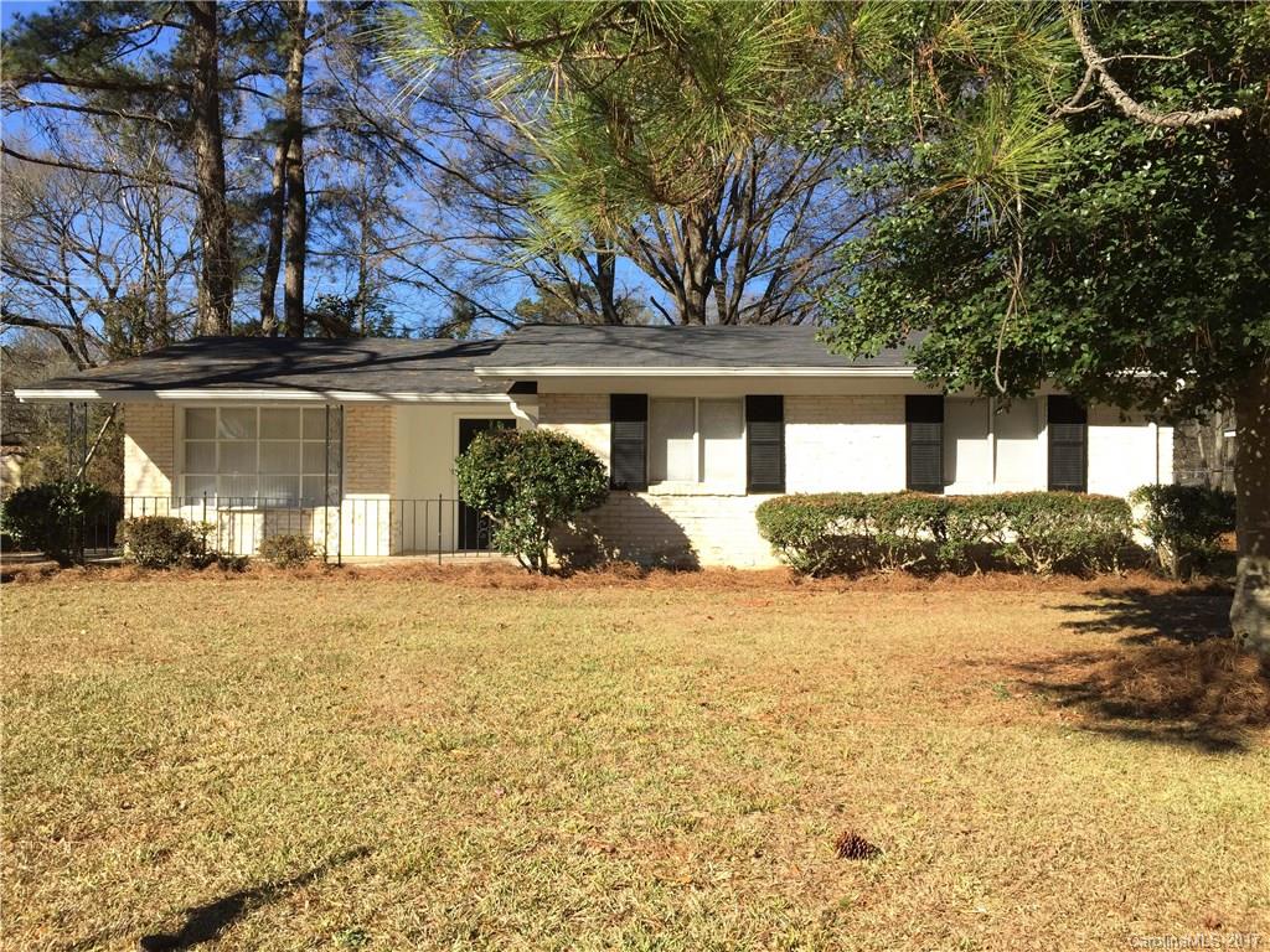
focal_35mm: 29
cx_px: 635
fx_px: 1064
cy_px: 476
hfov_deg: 61.7
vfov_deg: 48.2
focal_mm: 4.15
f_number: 2.2
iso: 32
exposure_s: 1/1319
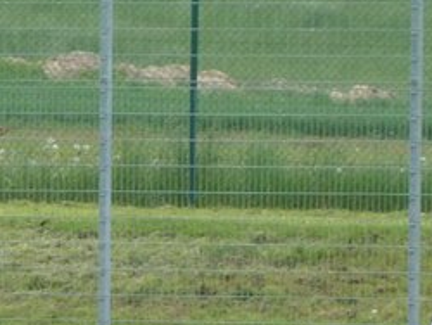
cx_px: 48
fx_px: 10493
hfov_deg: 2.4
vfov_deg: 1.8
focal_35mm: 840
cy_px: 331
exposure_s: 1/500
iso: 320
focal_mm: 49.2
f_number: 4.9
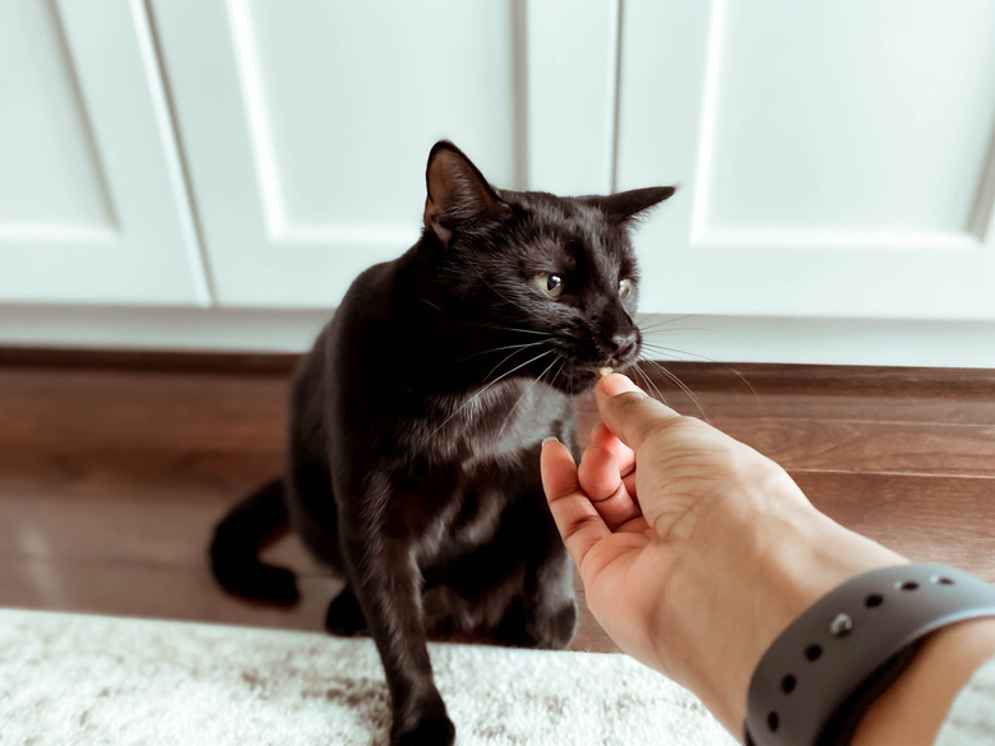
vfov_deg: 53.1
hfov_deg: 67.3
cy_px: 373
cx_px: 498
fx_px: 747
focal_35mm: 26
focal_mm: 4.25
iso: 125
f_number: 1.8
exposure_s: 1/60
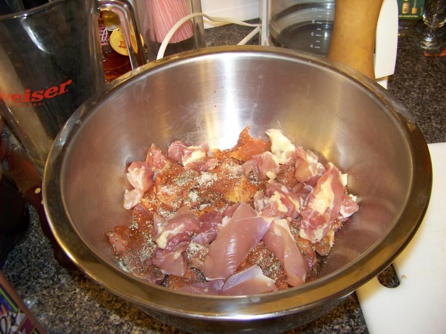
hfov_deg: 51.4
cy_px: 167
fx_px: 464
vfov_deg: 39.7
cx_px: 223
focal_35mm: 36
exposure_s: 1/30
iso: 200
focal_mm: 5.85
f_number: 2.8
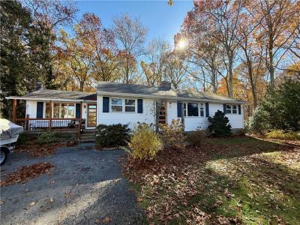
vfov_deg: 85.7
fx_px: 121
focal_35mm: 14
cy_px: 112
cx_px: 150
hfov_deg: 102.1
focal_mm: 2.22
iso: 64
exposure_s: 1/559
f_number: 2.2
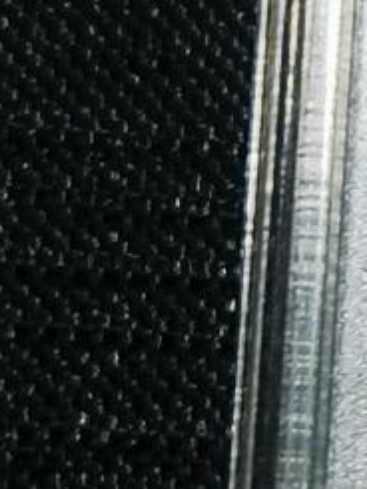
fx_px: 5805
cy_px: 170
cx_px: 1318
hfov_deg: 3.5
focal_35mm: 411
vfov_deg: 4.8
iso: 50
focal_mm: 6.67
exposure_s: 1/101
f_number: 1.9
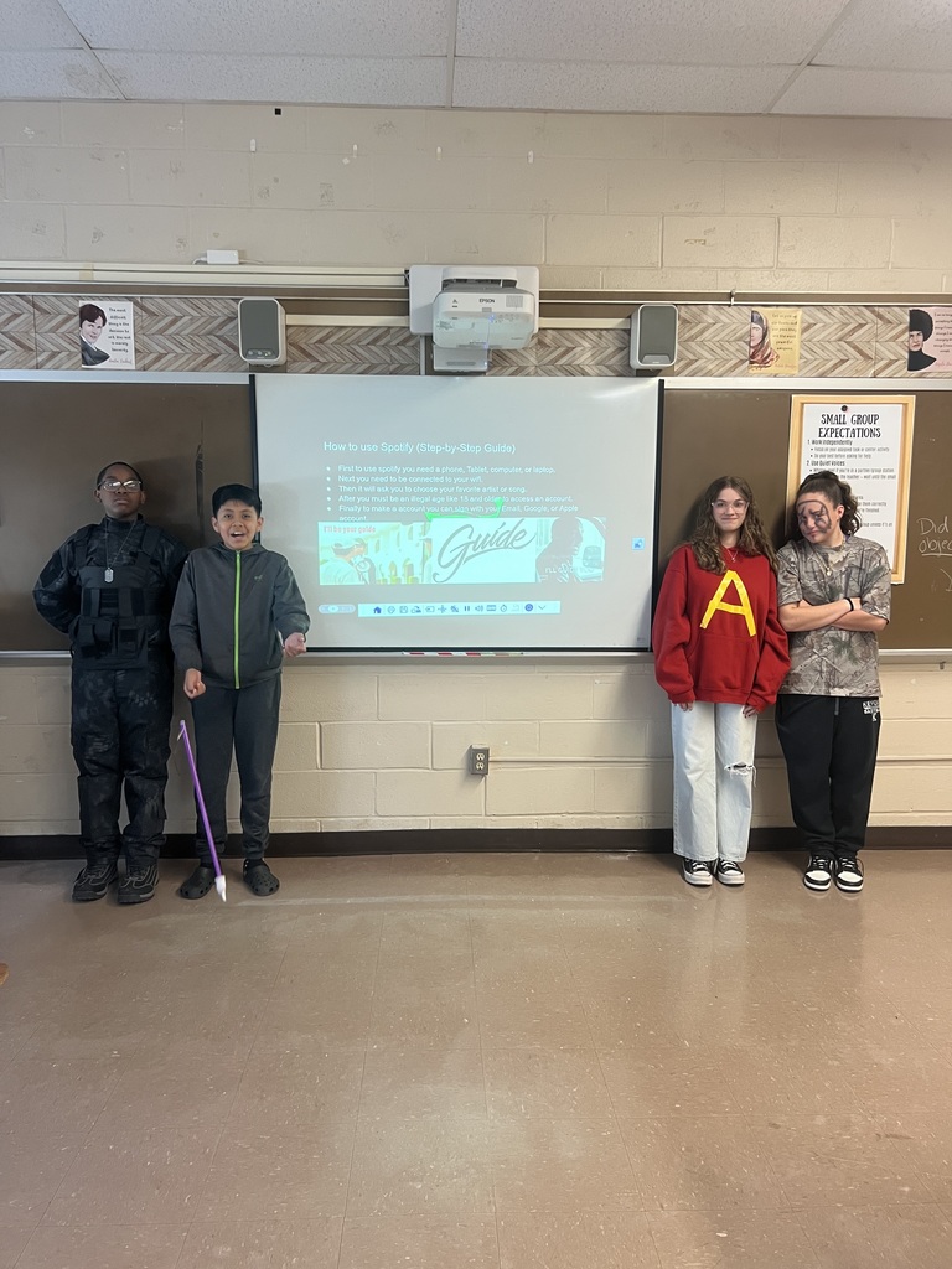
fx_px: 953
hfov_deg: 53.1
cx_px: 476
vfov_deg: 67.3
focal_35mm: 26
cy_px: 634
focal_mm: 5.7
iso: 160
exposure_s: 1/60
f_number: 1.5
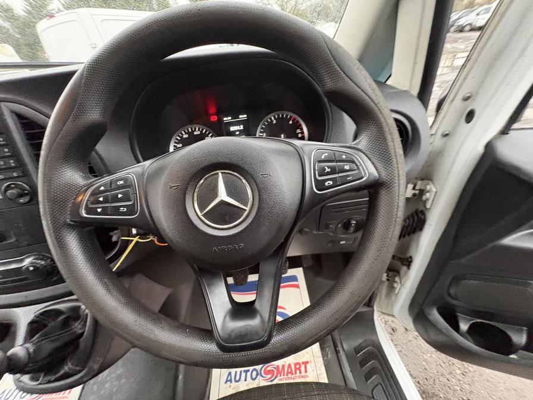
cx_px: 266
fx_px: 216
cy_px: 200
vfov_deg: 85.7
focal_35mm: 14
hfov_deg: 102.1
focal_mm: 2.22
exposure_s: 1/60
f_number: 2.2
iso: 640
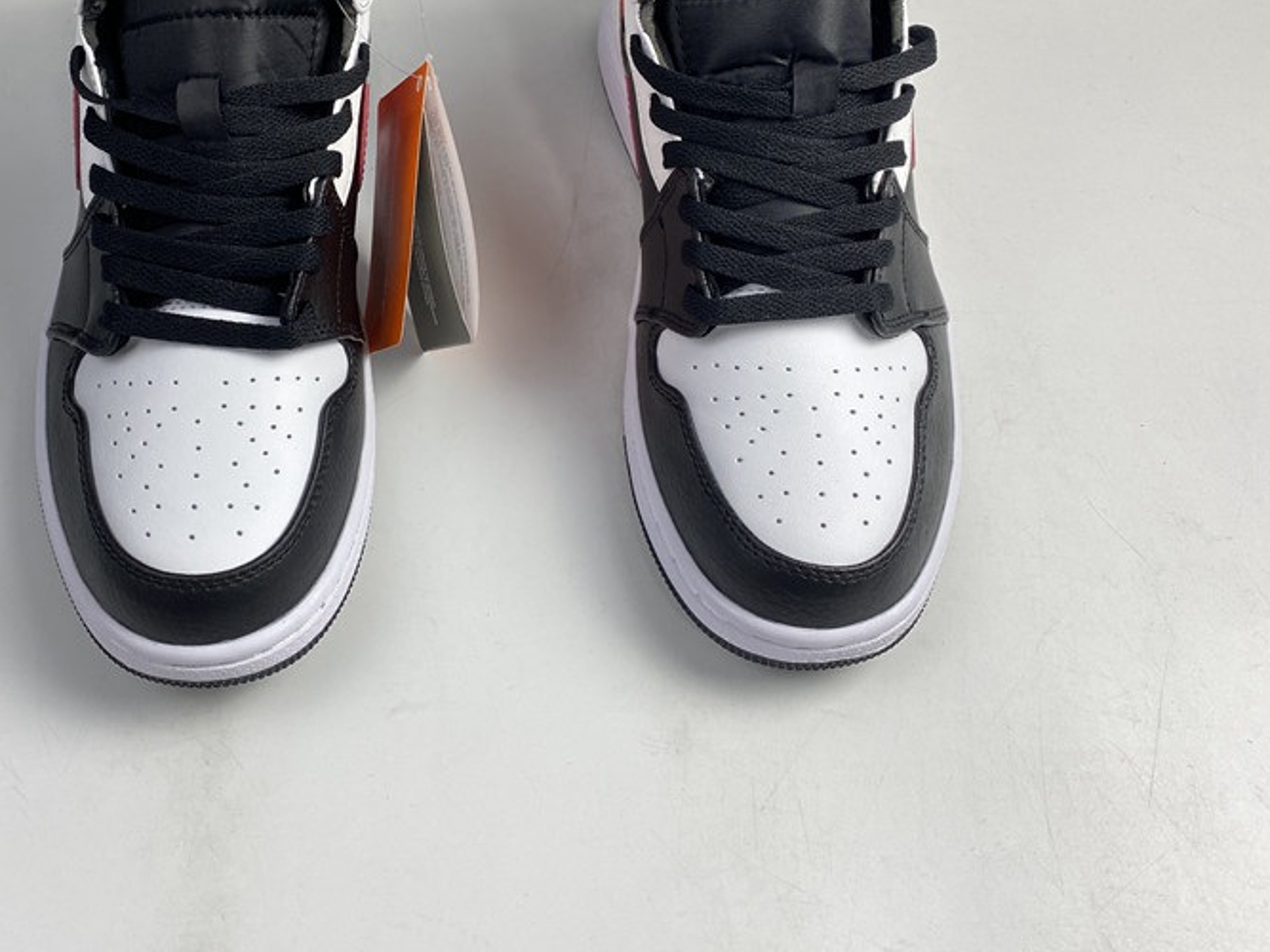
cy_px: 265
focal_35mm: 39
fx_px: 1431
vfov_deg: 36.1
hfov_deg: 47.4
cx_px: 463
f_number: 1.8
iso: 50
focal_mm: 4.25
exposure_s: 1/100
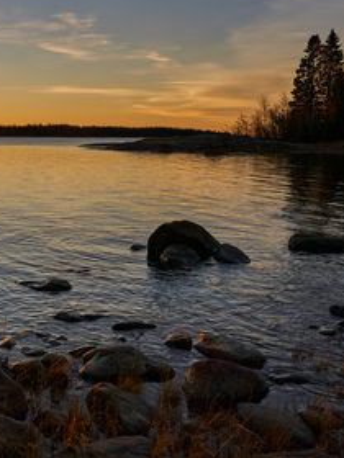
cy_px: 194
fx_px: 583
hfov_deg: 27.5
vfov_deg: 42.8
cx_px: -103
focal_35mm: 44
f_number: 11
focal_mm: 20
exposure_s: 1/20
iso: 100
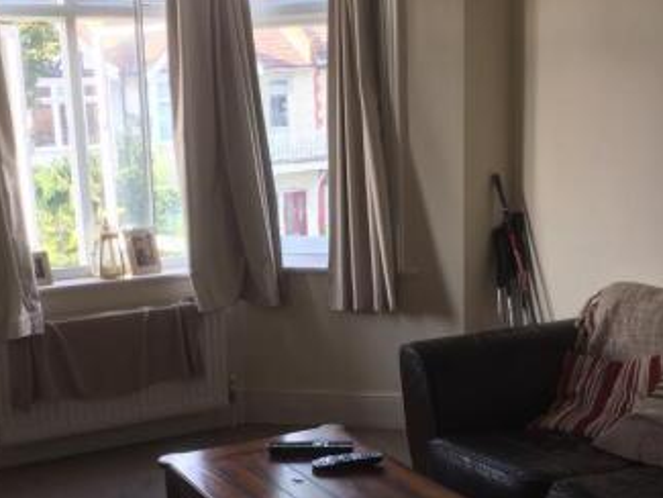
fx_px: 996
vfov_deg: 28.0
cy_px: 295
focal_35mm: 52
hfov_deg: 36.7
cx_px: 287
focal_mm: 4.15
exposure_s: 1/50
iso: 25
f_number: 2.2
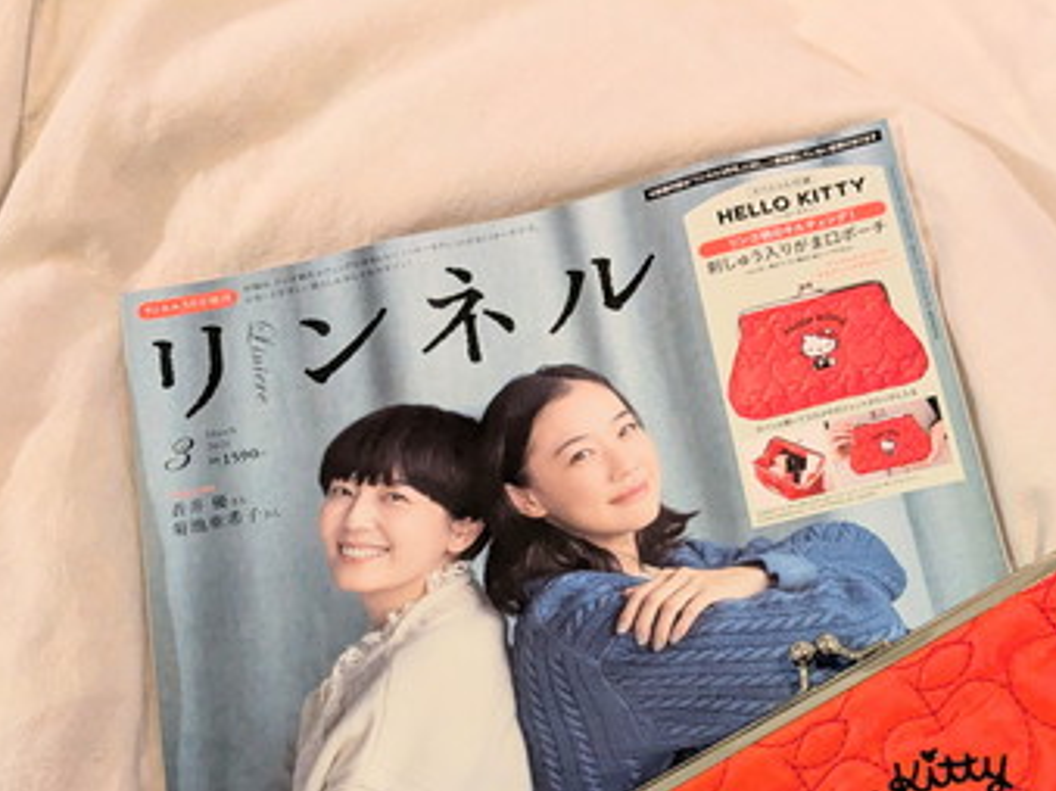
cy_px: 741
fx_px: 1555
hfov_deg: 37.2
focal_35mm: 51
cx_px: 688
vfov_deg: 27.3
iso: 577
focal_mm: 4.38
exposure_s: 1/50
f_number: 1.73
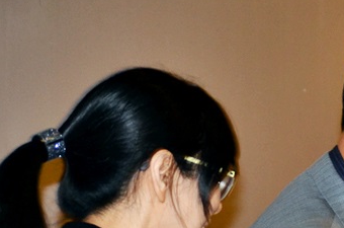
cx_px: 419
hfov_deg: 8.2
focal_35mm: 249
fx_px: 2369
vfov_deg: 5.5
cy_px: 298
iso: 800
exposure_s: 1/60
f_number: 4
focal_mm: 55
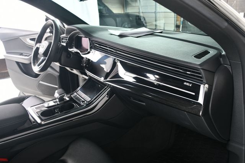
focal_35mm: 36
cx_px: 122
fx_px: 245
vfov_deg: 36.8
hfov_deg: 53.2
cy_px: 82
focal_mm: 24
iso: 100
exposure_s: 1/160
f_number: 3.8
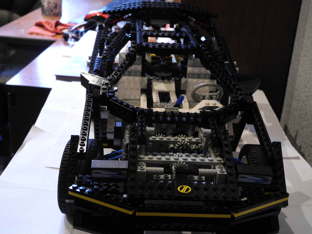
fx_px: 451
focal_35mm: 50
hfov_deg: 38.2
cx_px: 156
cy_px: 117
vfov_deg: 29.1
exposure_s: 1/11.4
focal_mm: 10.7
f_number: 3.5
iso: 400
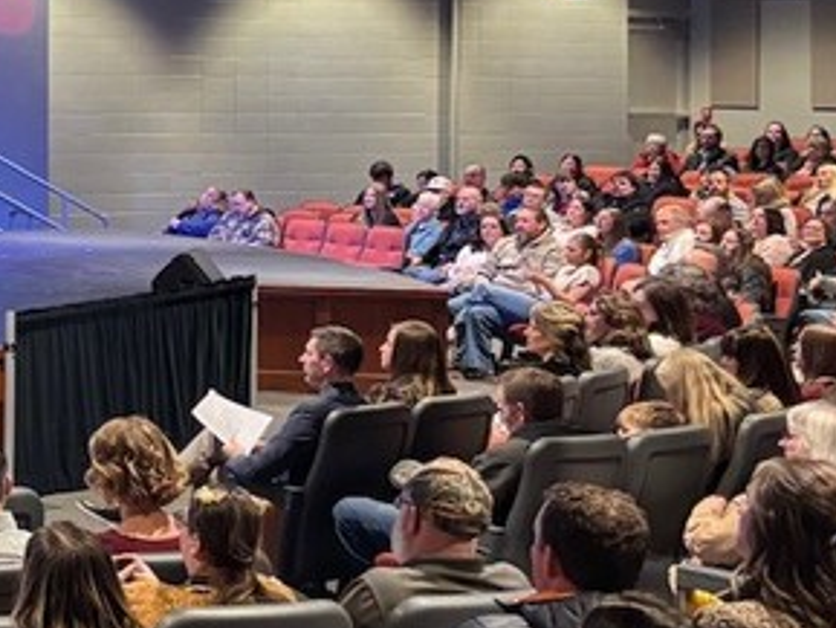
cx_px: -616
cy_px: 52
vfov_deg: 15.9
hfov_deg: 17.7
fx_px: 2223
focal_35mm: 92
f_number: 1.6
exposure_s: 1/44
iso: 400
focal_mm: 5.96
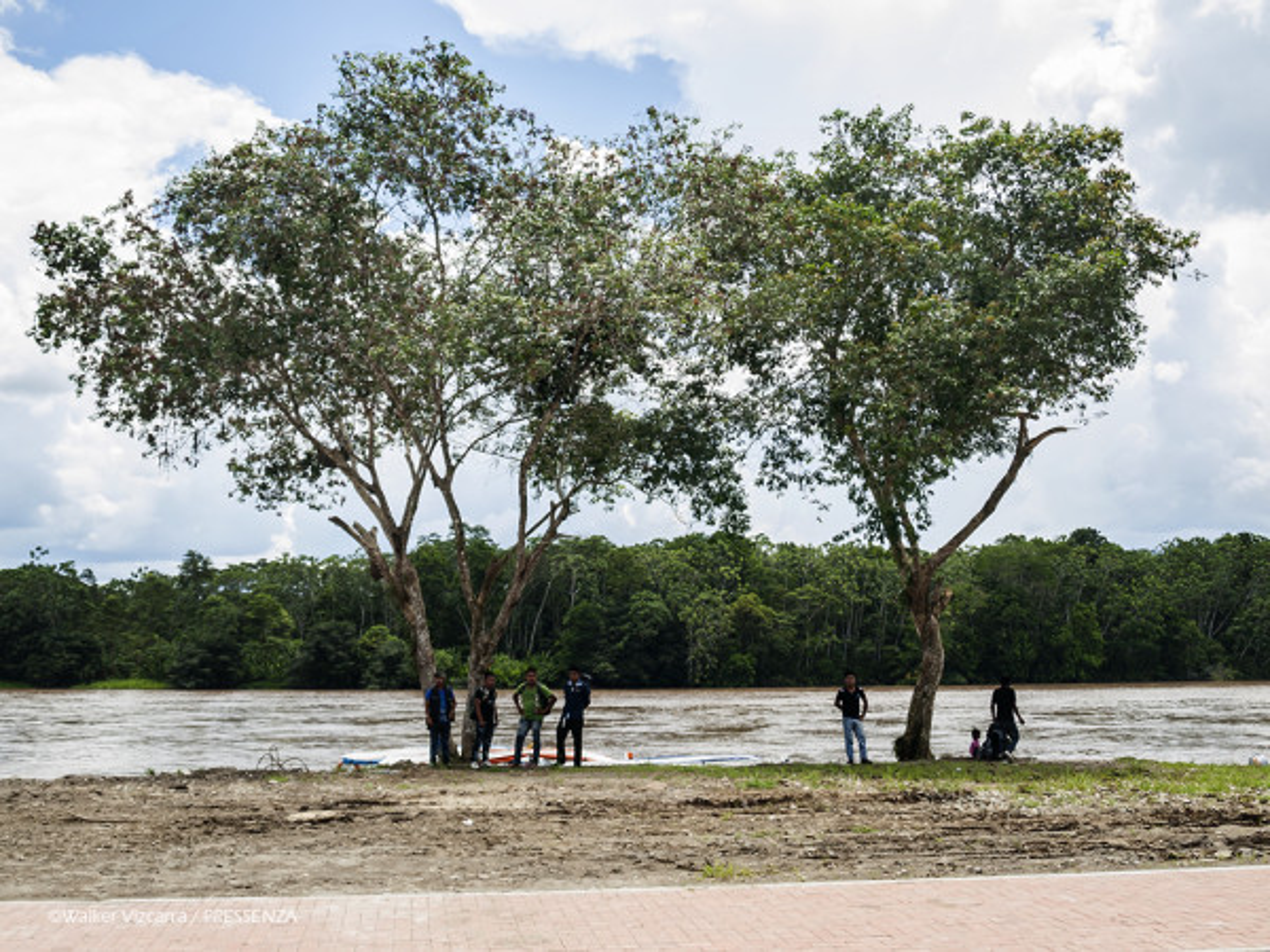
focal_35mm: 36
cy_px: 476
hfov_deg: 51.4
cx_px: 635
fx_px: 1321
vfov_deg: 39.7
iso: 100
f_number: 5
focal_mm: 18
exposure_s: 1/500
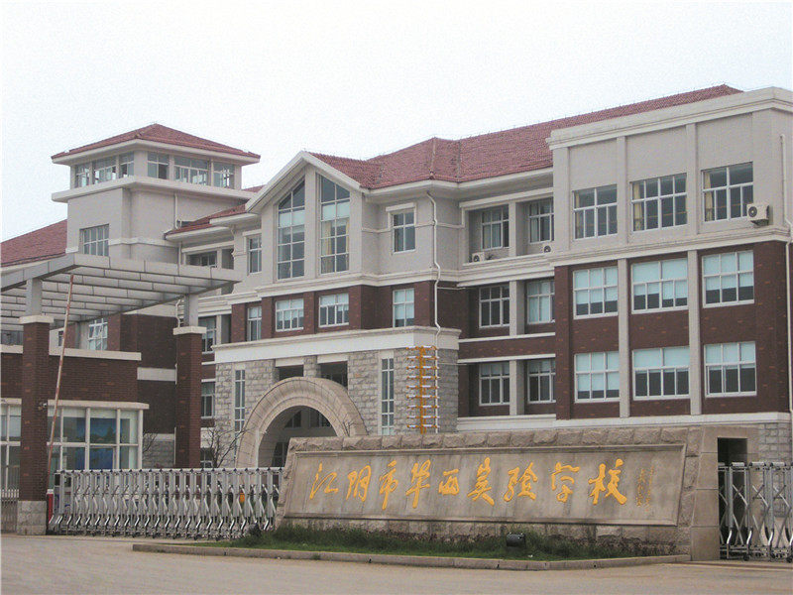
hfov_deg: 24.4
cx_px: 396
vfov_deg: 18.4
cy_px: 298
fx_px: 1833
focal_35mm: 80
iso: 80
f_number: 4.8
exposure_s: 1/400
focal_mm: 13.2
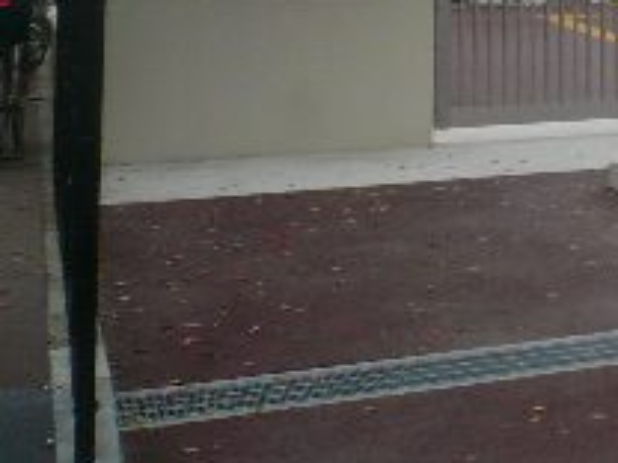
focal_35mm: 86
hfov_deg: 19.7
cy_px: -243
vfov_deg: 15.7
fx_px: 1535
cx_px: 927
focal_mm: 4.6
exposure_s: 1/40
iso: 125
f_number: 2.8
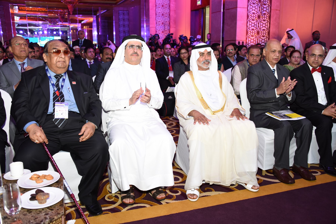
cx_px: 168
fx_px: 299
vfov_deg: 41.1
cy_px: 112
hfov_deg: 58.7
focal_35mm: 32
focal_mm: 32
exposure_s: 1/80
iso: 800
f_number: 4
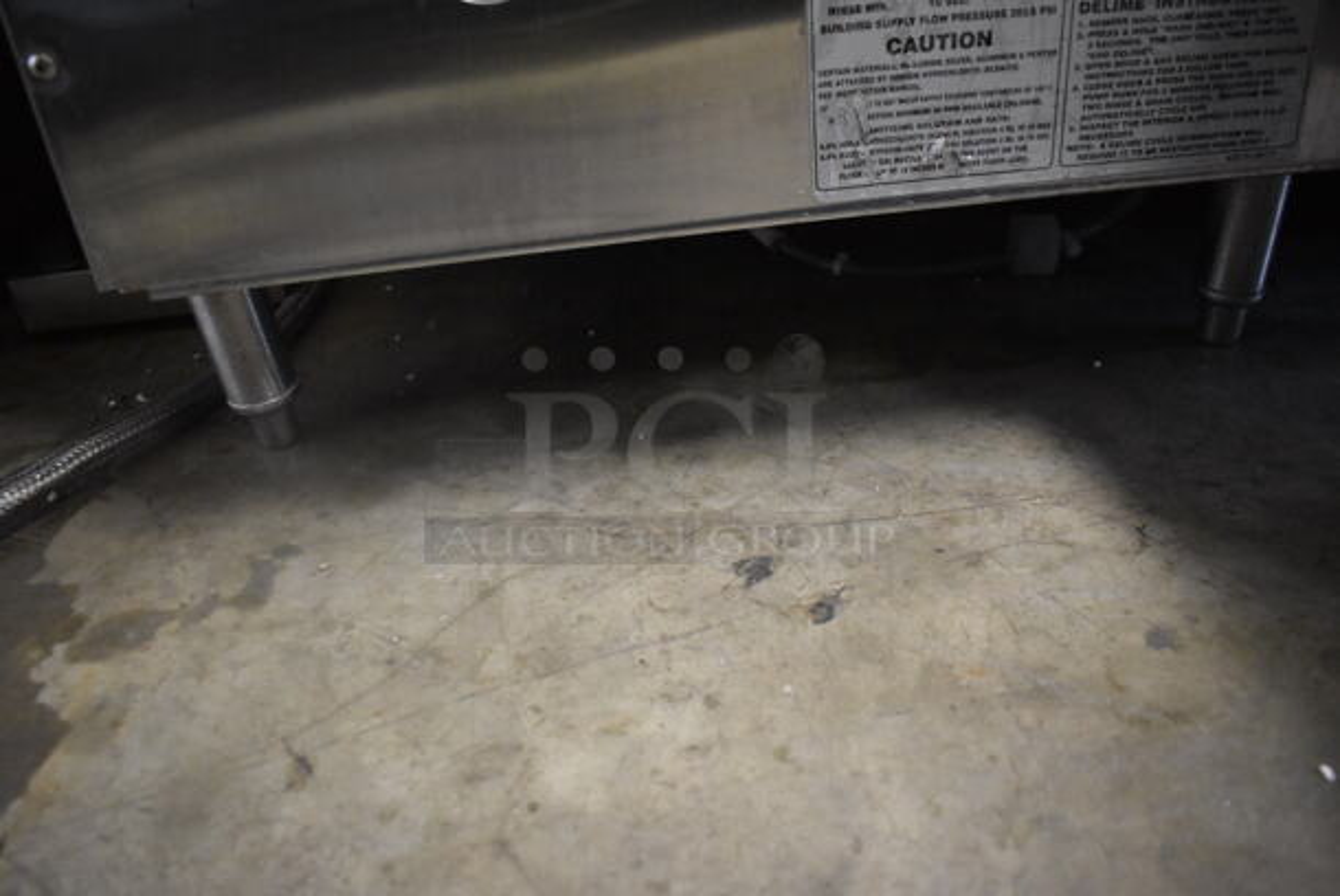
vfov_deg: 48.0
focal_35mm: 27
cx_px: 670
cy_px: 448
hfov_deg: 67.3
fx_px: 1006
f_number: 3.5
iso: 5600
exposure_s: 1/125
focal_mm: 18
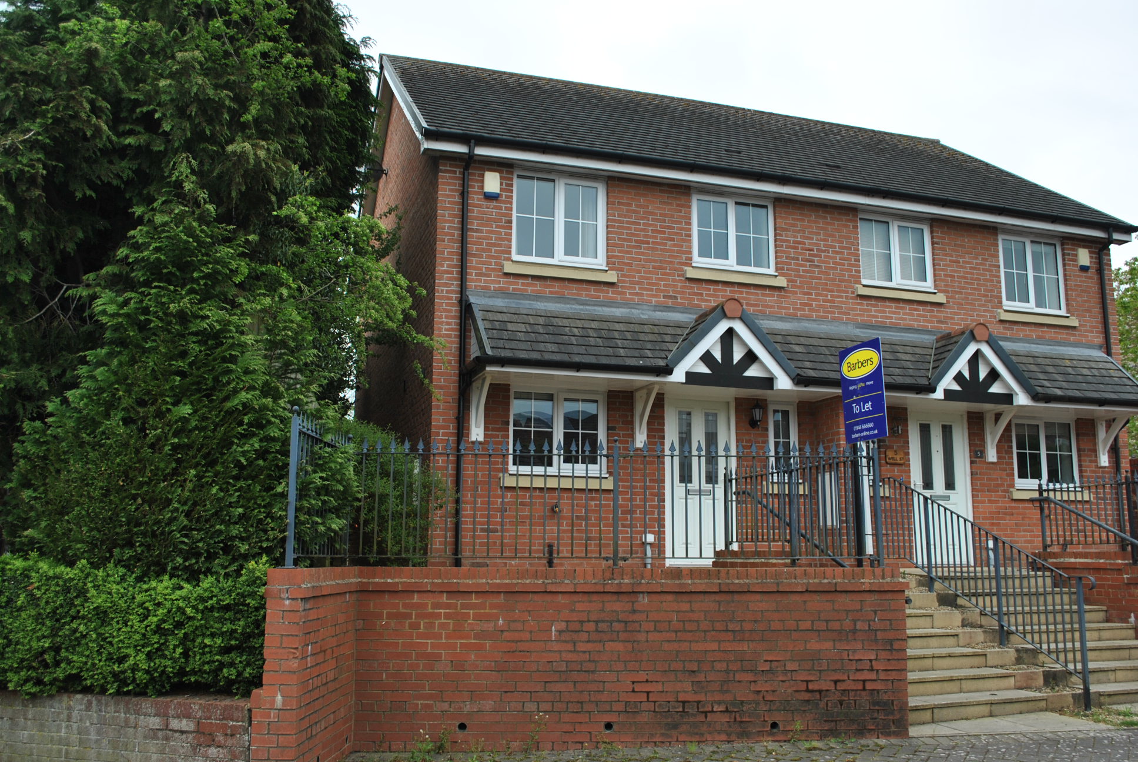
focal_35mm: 33
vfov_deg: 40.1
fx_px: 1044
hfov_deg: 57.2
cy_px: 381
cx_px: 569
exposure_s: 1/160
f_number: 6.3
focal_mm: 22
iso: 100
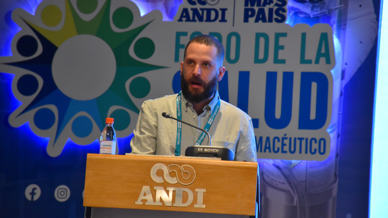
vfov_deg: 5.5
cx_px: 194
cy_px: 101
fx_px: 2274
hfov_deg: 9.8
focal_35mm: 221
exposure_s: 1/125
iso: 2500
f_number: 5.6
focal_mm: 140
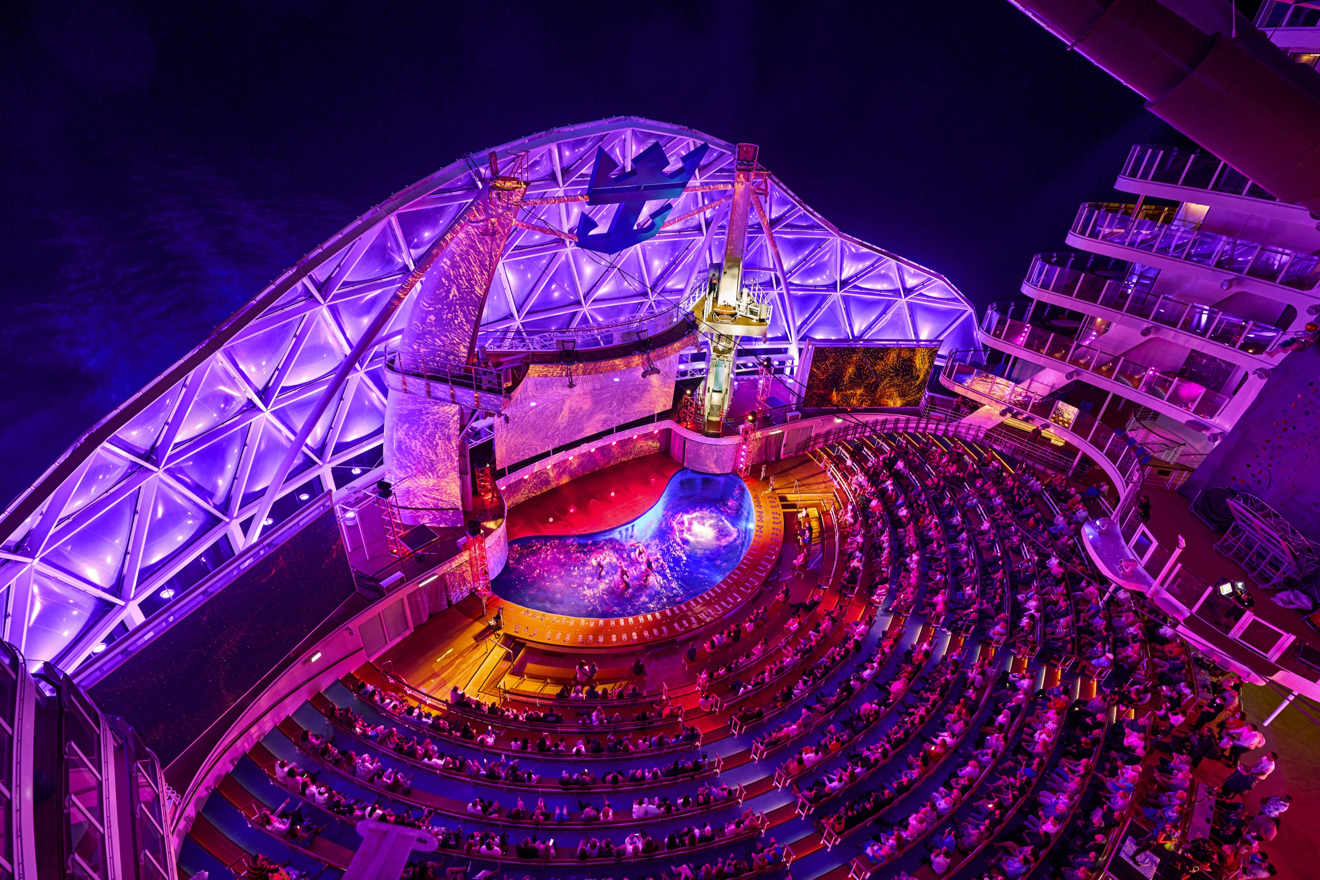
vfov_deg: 73.7
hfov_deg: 96.7
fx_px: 587
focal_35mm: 16
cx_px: 660
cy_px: 440
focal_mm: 16
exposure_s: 1/4
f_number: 5.6
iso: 1000
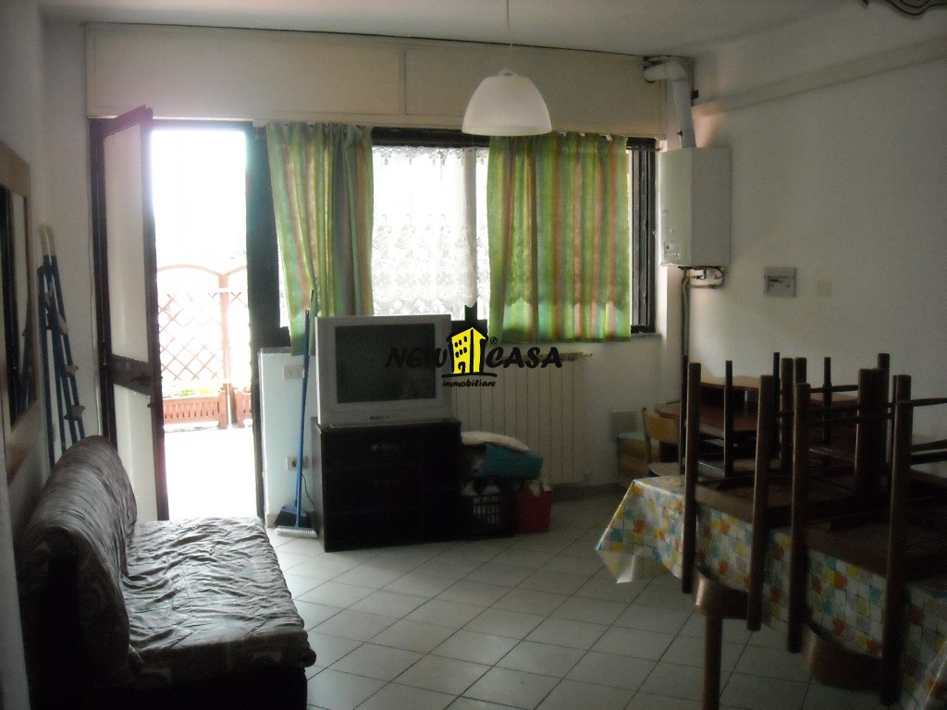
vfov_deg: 40.7
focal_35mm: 35
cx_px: 474
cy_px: 355
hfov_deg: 52.6
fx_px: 958
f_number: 2.8
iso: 672
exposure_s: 1/250
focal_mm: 5.7
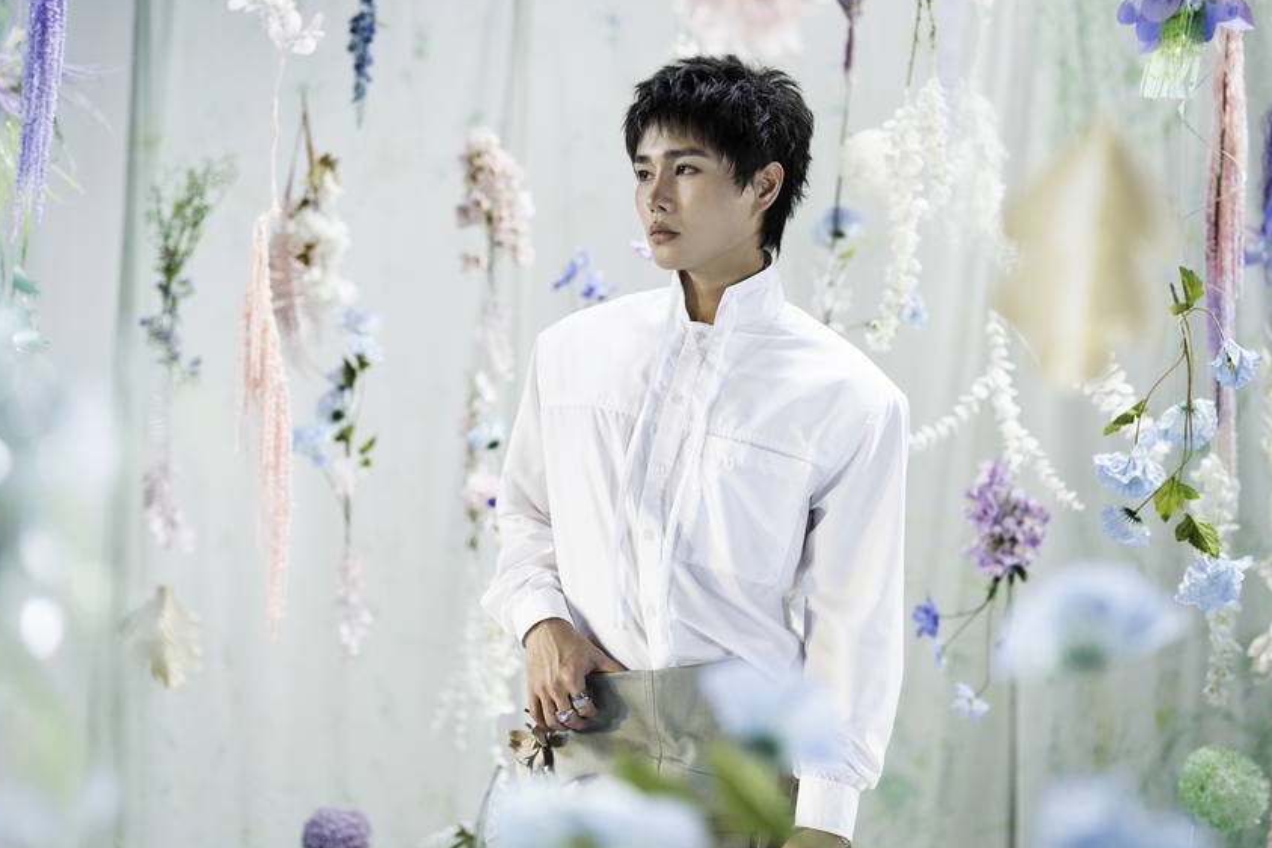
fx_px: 1802
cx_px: 629
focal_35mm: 51
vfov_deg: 26.5
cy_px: 425
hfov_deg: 38.9
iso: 800
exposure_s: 1/200
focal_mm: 50
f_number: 2
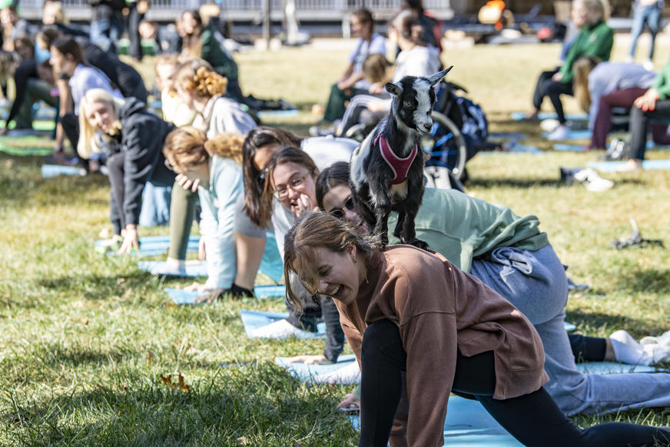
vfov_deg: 11.8
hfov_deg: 17.6
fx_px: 2158
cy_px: 224
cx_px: 335
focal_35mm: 116
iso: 400
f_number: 5.6
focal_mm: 116
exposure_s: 1/500
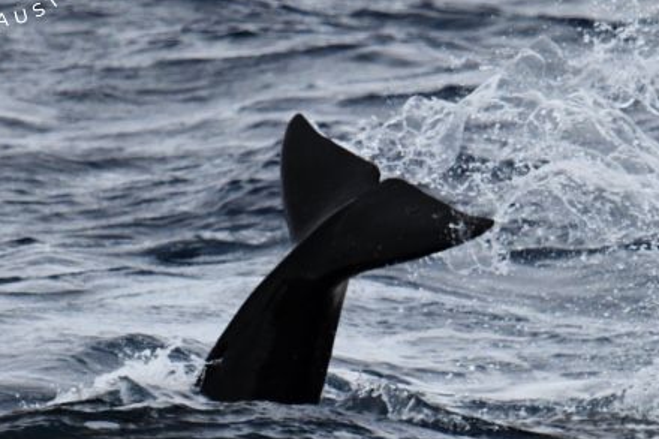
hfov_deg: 1.9
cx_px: 491
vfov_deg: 1.3
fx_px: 19963
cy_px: 220
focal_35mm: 1091
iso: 1800
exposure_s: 1/8000
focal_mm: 600
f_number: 6.3
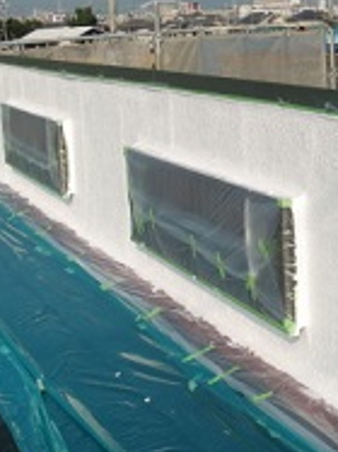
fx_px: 1186
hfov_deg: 16.2
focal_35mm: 91
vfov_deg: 21.5
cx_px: 232
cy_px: 196
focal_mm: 6.66
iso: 64
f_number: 3.9
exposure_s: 1/1000
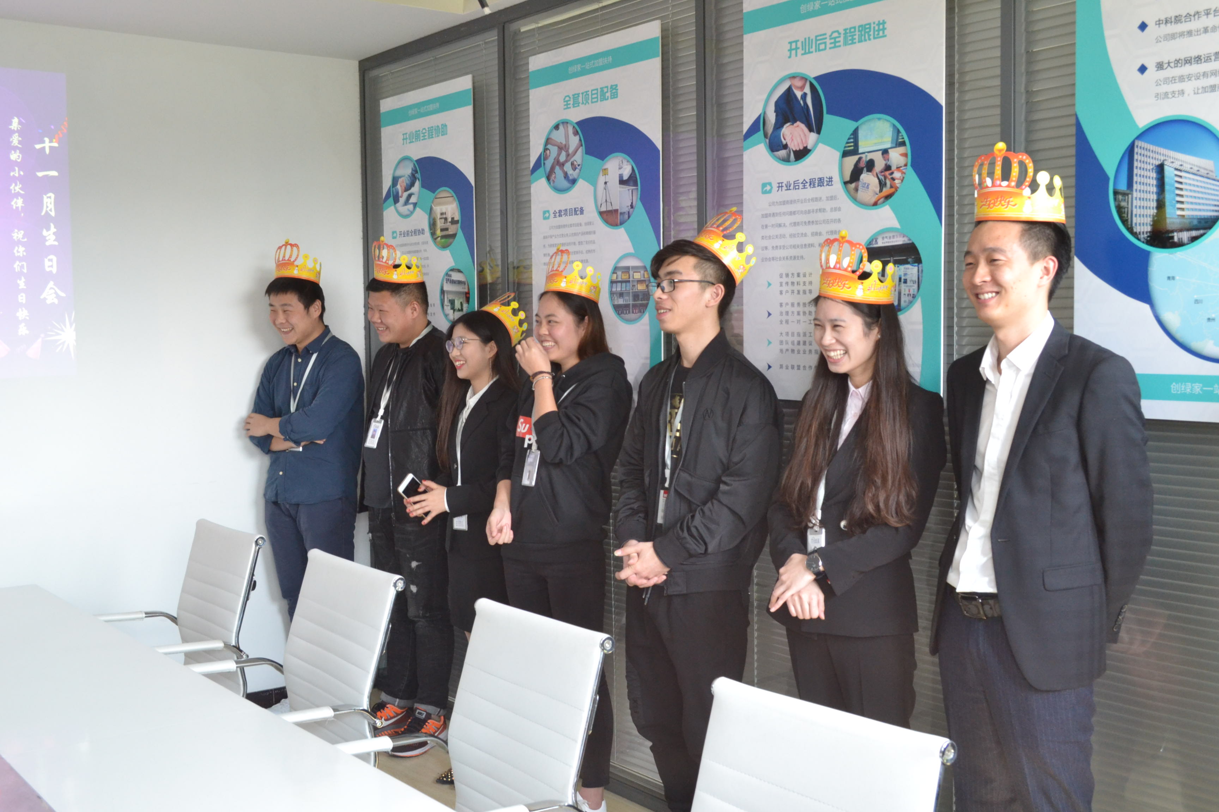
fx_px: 1320
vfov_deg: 34.2
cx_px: 610
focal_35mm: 39
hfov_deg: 49.6
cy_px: 406
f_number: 7.1
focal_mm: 26
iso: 1600
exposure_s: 1/80
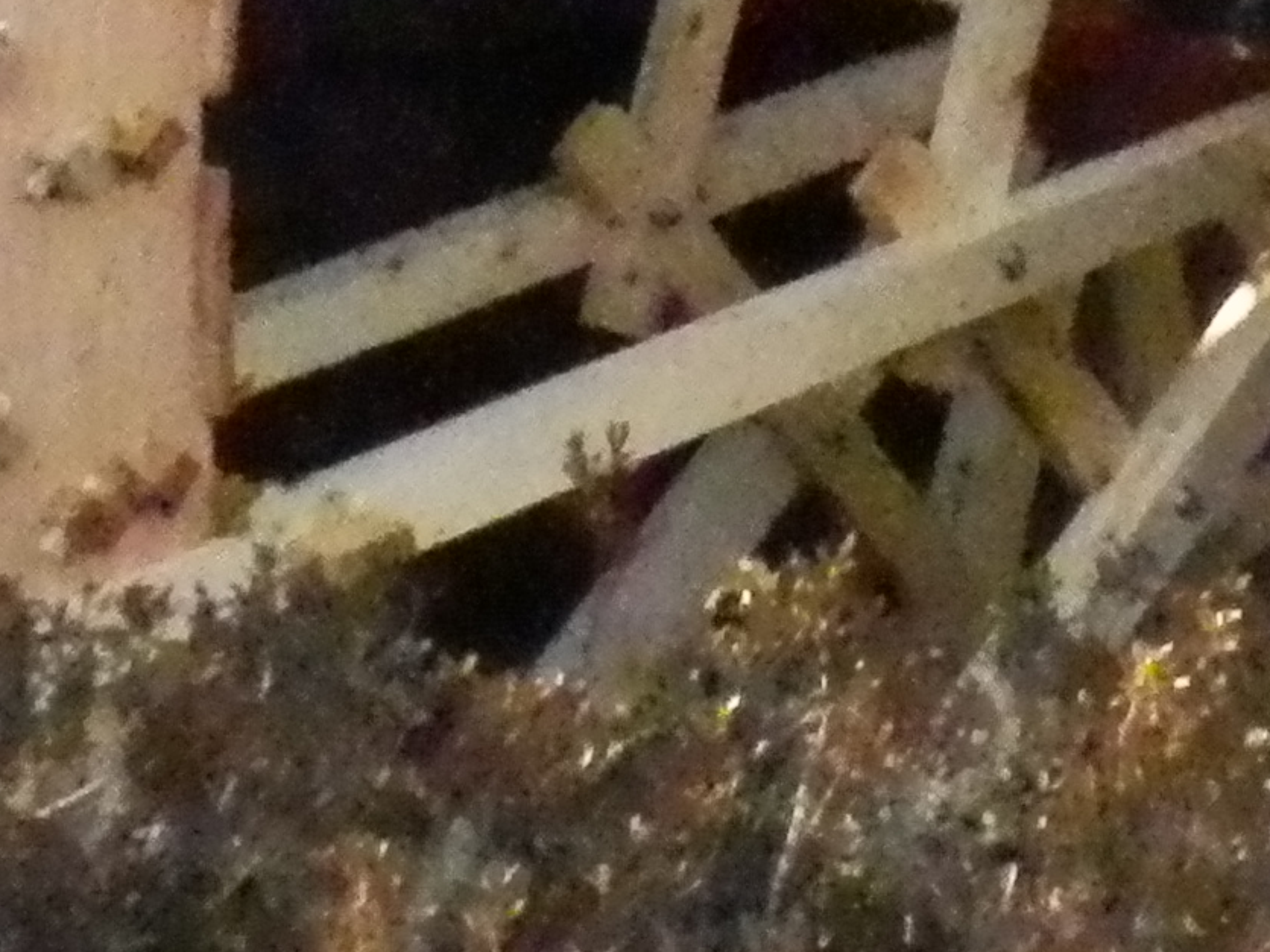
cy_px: -1023
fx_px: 6677
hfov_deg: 10.8
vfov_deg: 7.8
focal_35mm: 182
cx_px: 1171
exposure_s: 1/800
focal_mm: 5.9
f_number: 9.4
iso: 6400
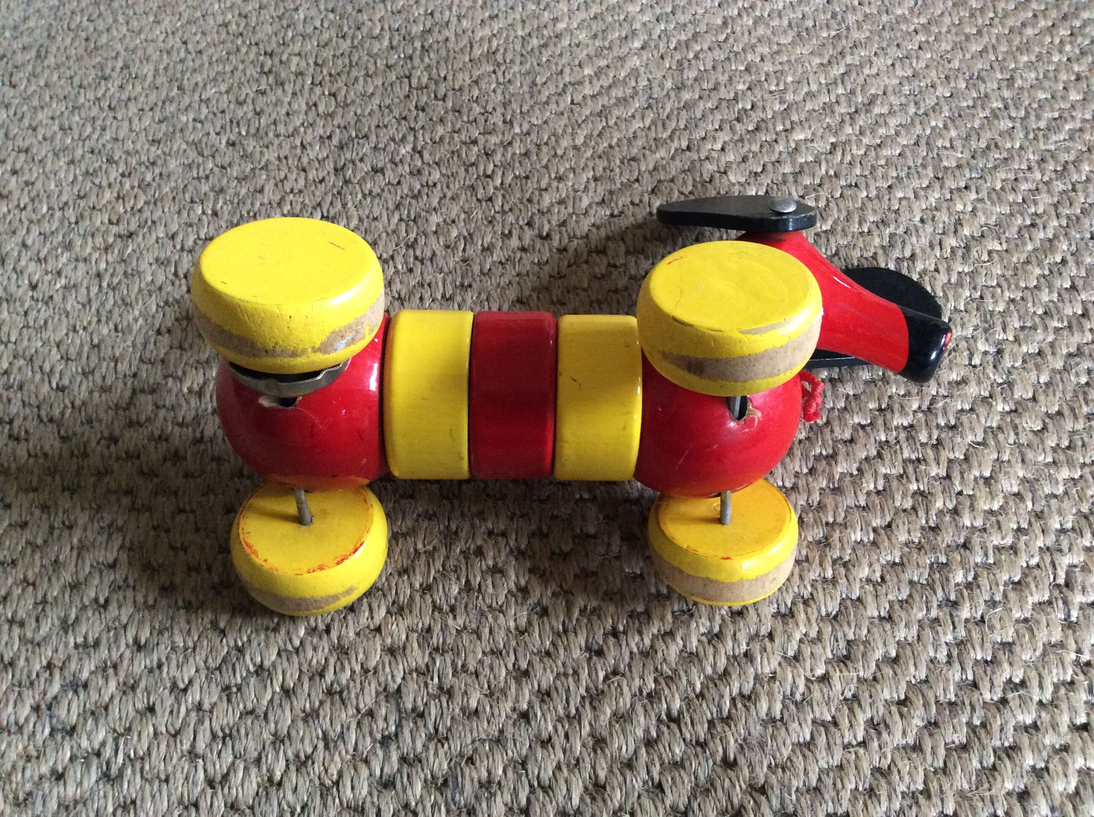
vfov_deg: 44.1
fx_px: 1010
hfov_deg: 56.9
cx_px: 547
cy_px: 408
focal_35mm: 32
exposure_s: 1/17
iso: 250
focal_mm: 3.3
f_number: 2.4
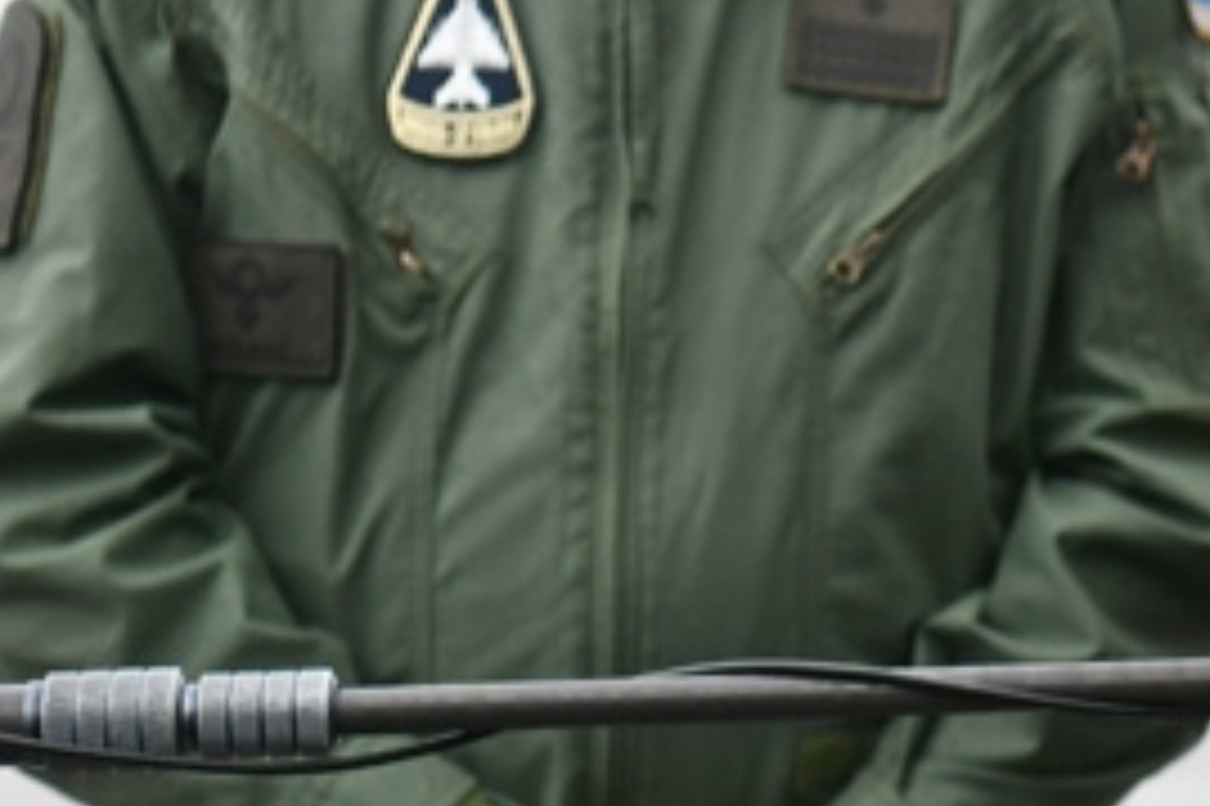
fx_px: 7793
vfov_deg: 5.9
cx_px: 2465
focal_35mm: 232
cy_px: 63
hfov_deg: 8.4
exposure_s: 1/640
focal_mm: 52
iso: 250
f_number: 4
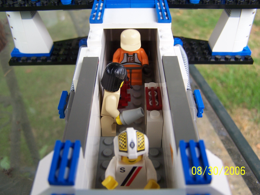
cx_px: 130
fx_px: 285
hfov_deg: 49.0
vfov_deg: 37.7
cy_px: 98
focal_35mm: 38
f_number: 2.8
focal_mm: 6.3
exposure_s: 1/180
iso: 80
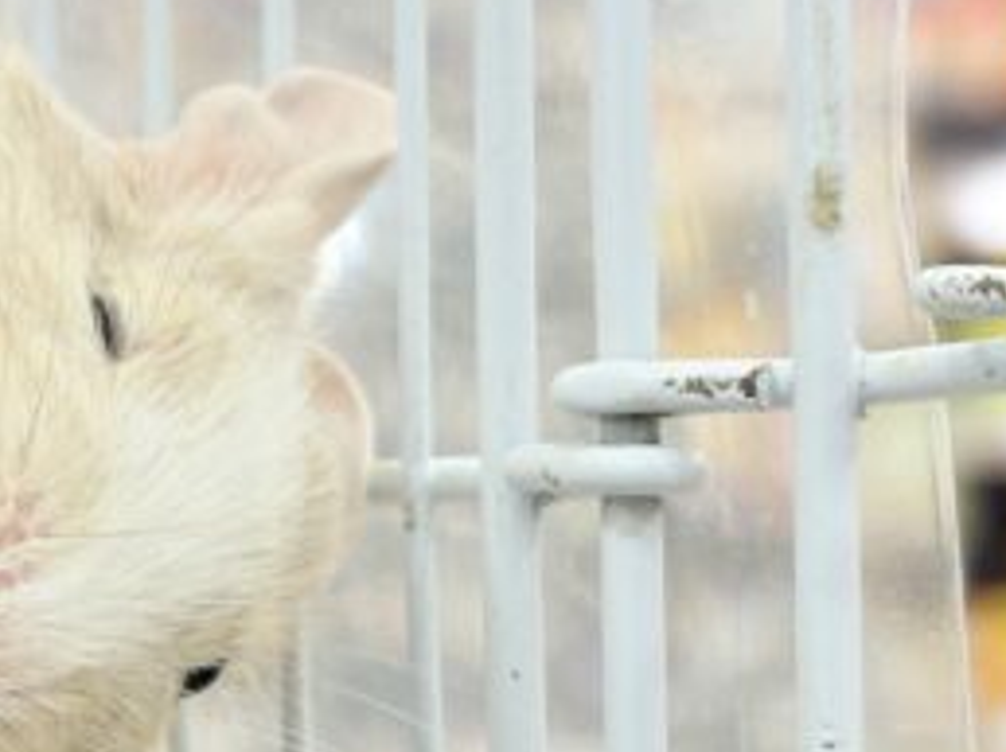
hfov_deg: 15.0
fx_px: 3745
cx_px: -8
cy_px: 662
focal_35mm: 129
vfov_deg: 11.4
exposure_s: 1/50
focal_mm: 5.96
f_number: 1.6
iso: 64
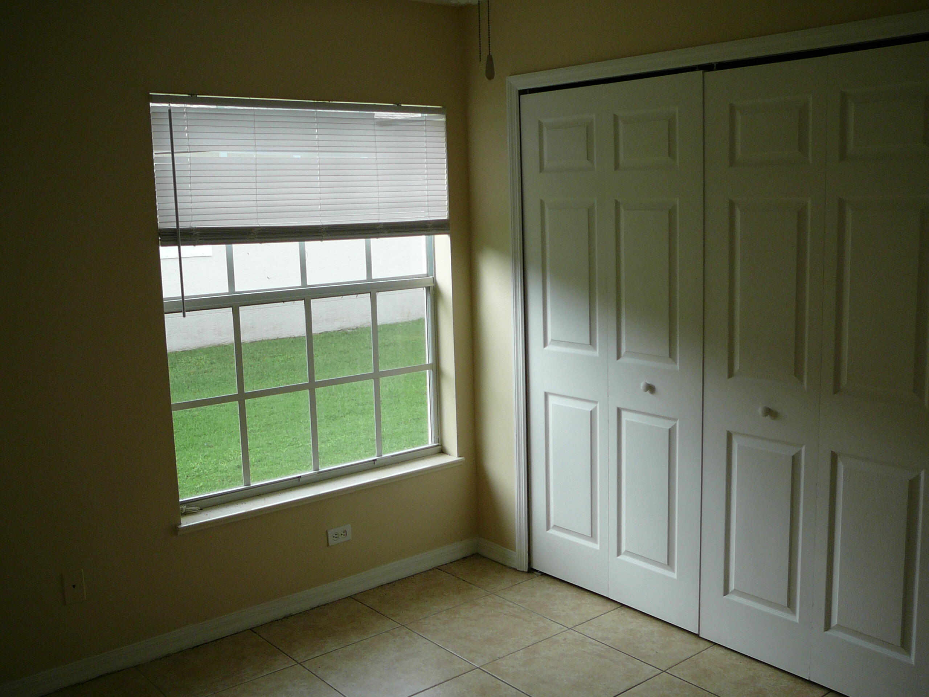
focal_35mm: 35
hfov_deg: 52.6
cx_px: 464
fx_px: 939
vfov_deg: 40.7
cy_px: 348
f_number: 2.8
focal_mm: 5.2
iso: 80
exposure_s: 1/125
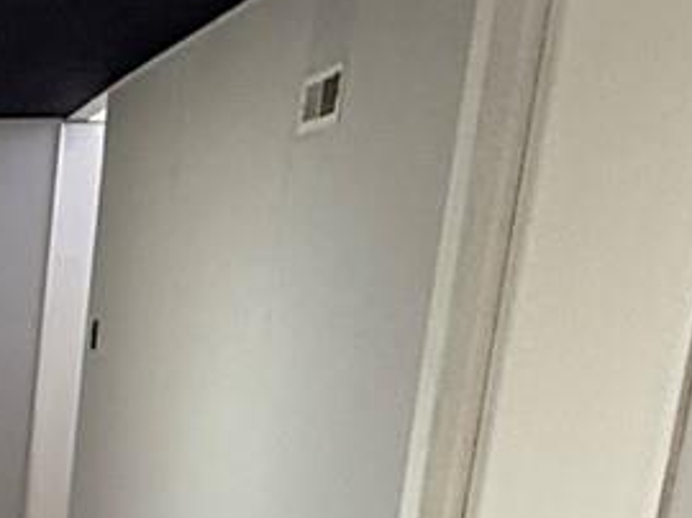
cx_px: -425
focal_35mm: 83
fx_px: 1658
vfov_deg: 16.1
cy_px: 800
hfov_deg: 19.6
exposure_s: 1/60
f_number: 2.2
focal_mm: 2.22
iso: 320
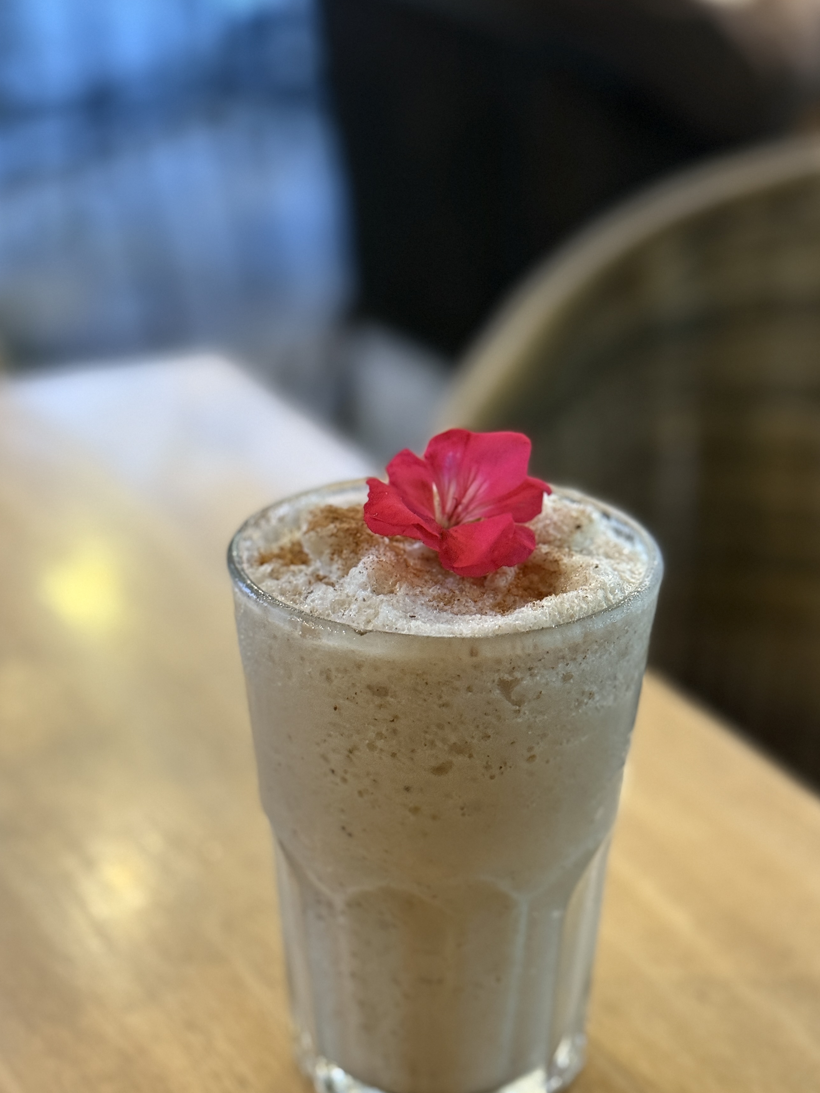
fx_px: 1769
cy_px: 608
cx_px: 464
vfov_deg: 34.3
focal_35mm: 56
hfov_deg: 26.1
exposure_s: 1/40
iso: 400
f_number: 1.78
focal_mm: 6.76
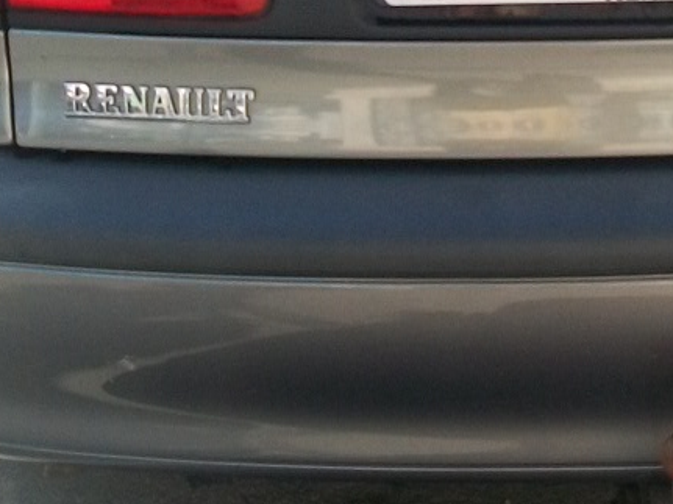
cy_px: -134
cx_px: 595
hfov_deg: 18.1
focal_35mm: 107
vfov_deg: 13.4
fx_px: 2080
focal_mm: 6
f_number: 2.7
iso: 80
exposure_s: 1/320
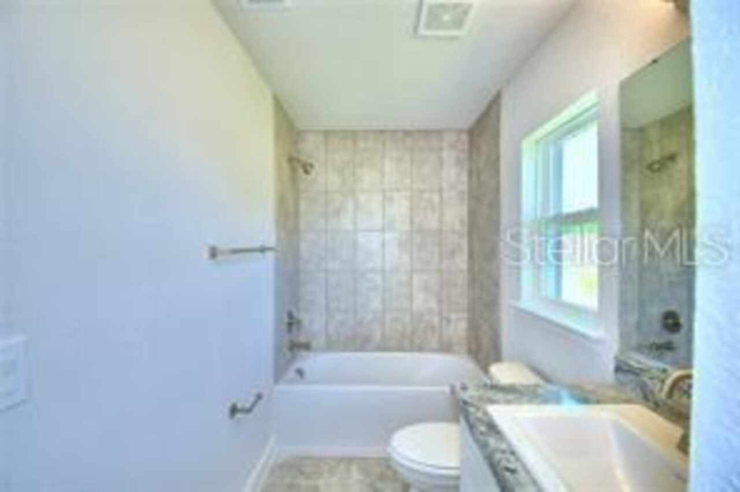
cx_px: 370
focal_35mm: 15
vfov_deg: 77.3
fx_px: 308
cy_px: 246
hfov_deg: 100.4
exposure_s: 1/60
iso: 160
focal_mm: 10
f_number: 4.5
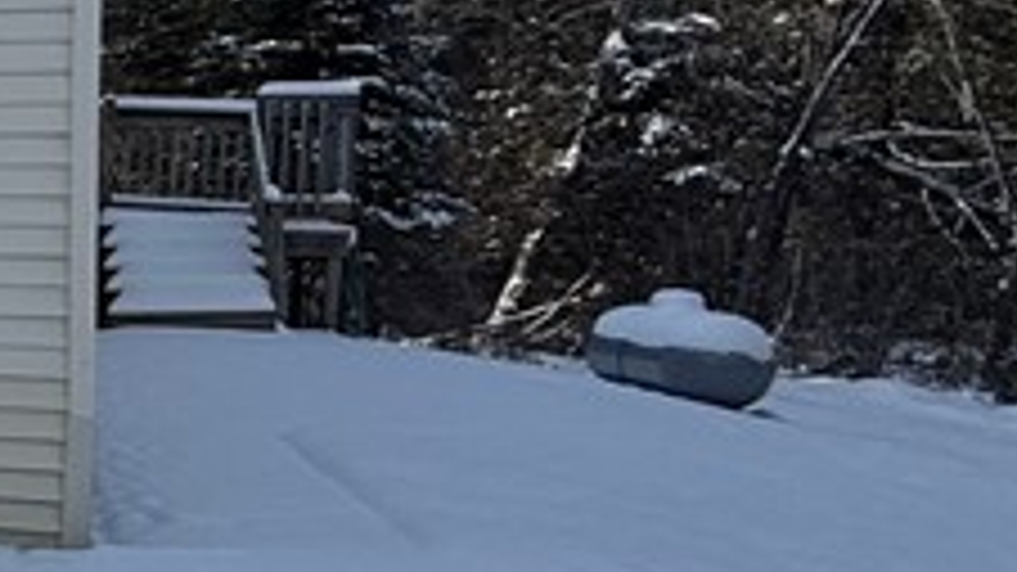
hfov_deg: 19.4
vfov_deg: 17.5
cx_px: -963
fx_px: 1860
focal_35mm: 69
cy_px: 261
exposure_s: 1/888
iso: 50
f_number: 2.2
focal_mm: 2.22
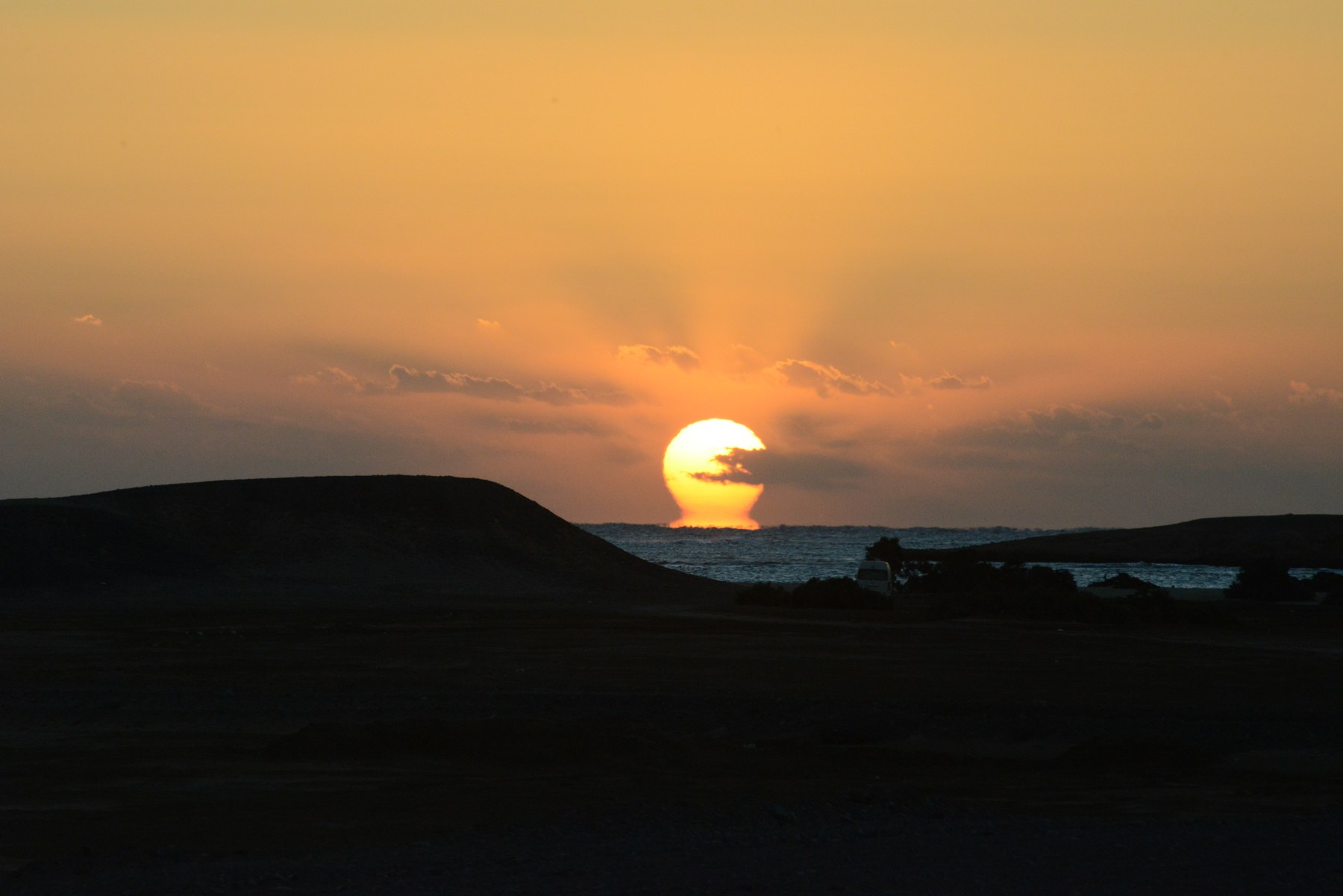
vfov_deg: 4.6
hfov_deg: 6.9
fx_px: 11194
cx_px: 672
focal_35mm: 300
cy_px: 448
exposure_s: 1/1000
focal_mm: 300
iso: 3200
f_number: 16
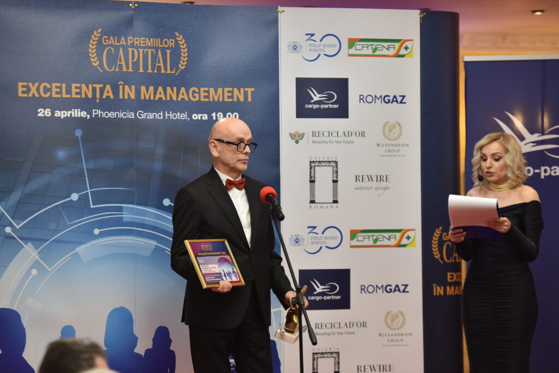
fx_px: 2175
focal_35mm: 140
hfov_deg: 14.6
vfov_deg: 9.8
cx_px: 280
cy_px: 186
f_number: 3.5
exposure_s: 1/100
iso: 1000
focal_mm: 140
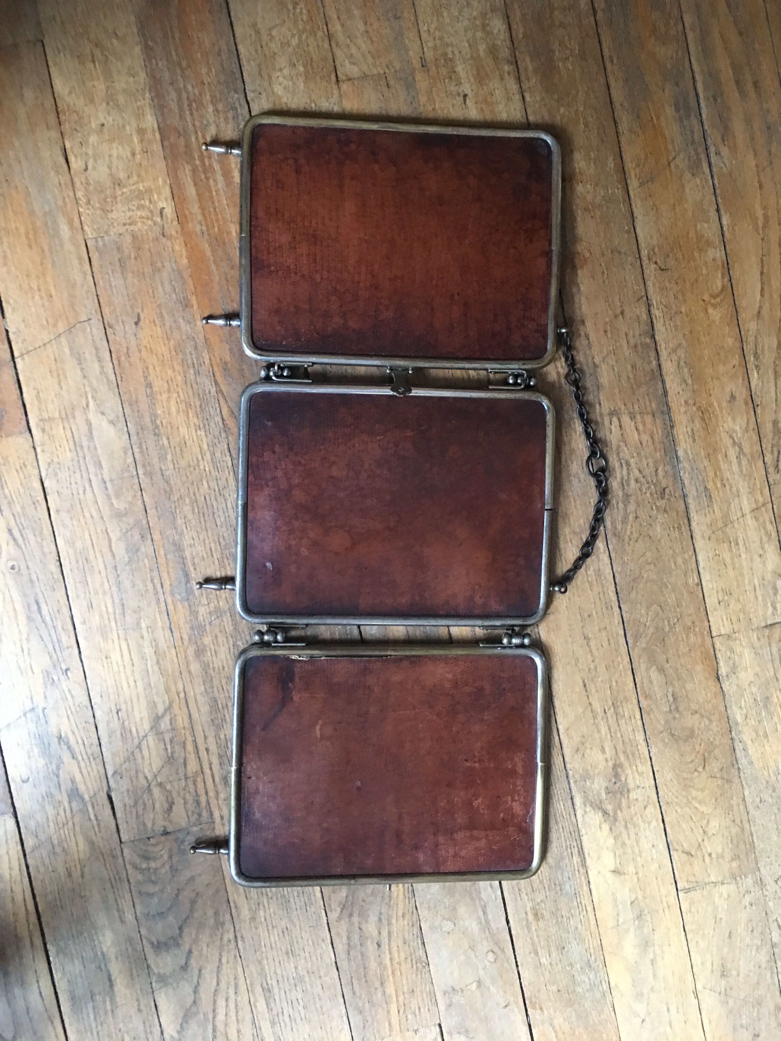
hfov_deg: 48.2
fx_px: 872
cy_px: 520
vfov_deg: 61.7
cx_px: 390
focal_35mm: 29
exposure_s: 1/10
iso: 80
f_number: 2.2
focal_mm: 4.15
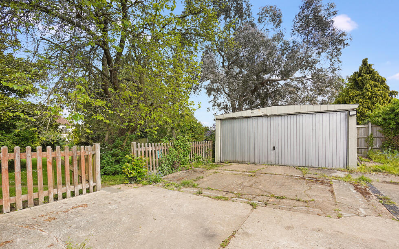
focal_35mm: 16
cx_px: 192
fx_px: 174
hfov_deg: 97.8
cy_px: 135
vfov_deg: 71.1
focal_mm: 10
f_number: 9
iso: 200
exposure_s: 1/250
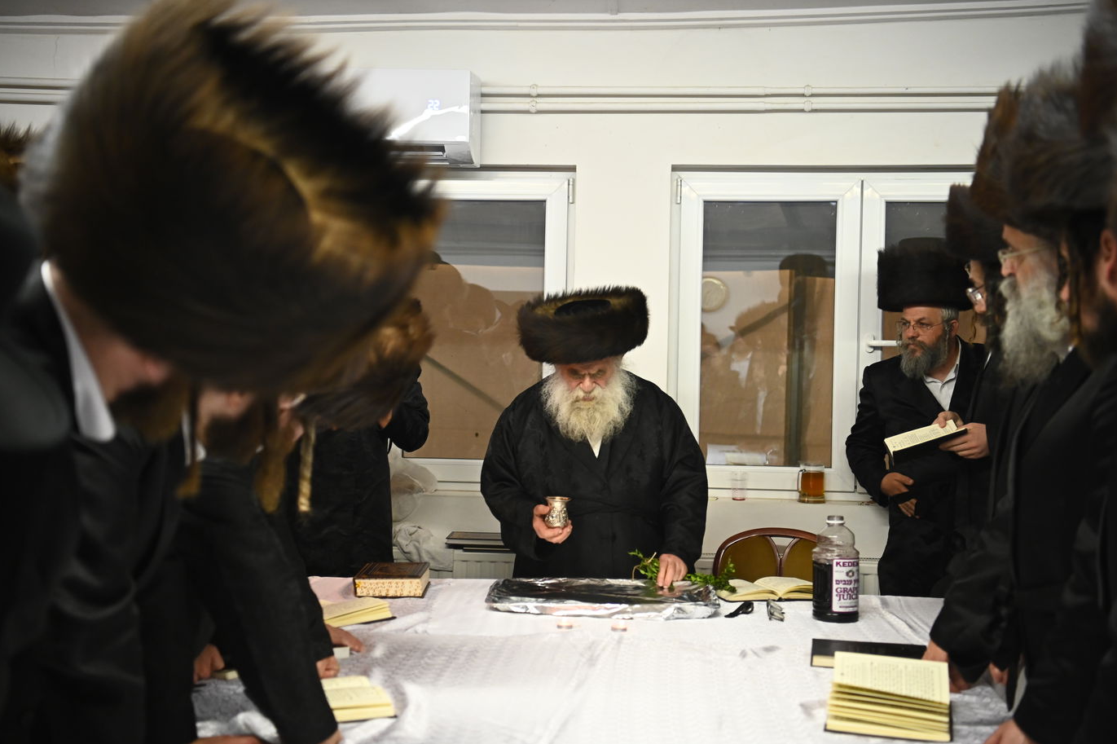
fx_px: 1520
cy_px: 372
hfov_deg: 40.4
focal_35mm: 49
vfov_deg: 27.5
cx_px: 565
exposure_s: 1/125
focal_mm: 48
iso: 2000
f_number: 2.8
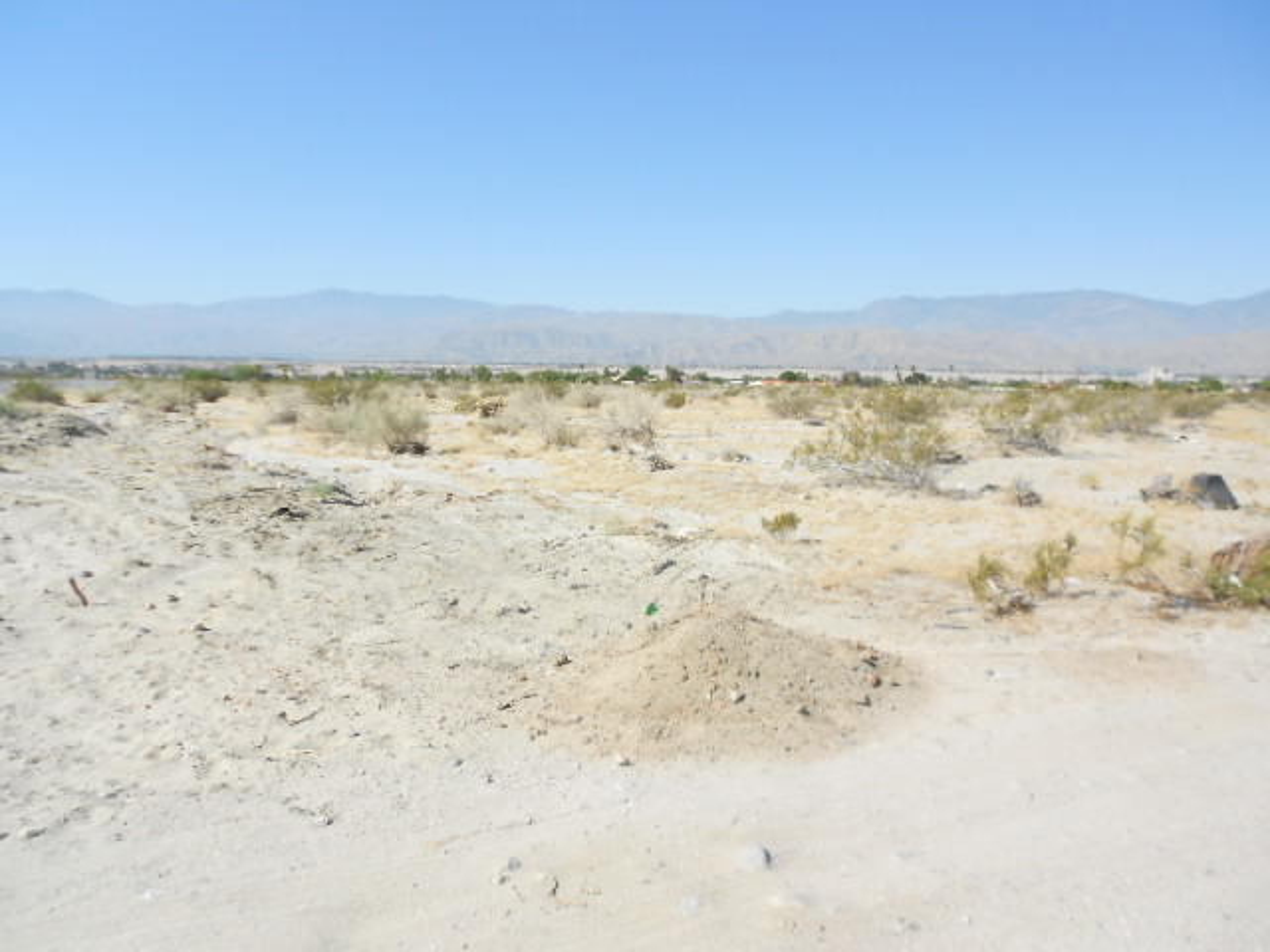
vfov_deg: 53.1
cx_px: 635
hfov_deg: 67.3
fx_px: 954
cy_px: 476
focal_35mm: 26
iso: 80
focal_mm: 4.6
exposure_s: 1/1000
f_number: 3.2
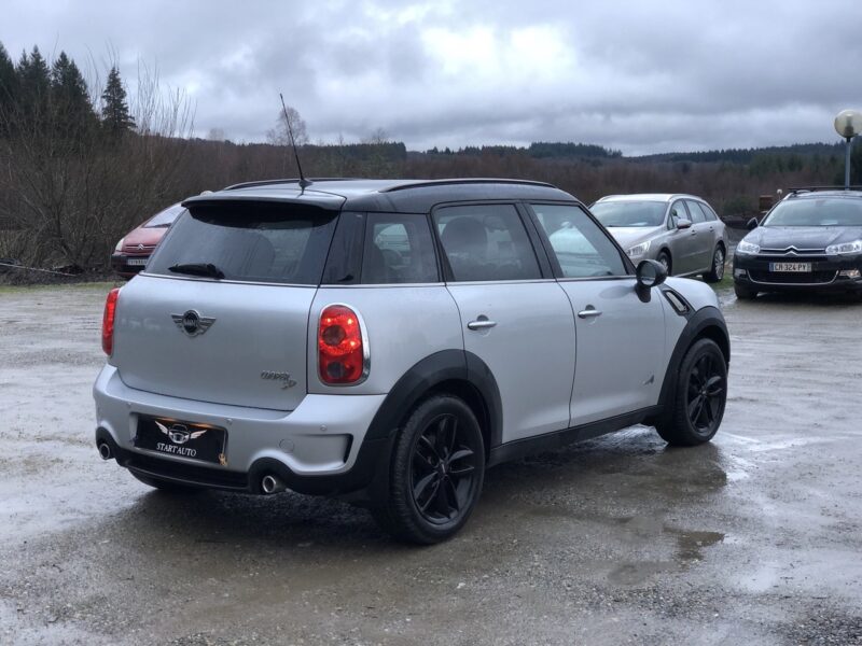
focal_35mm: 52
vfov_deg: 28.0
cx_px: 431
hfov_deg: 36.8
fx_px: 1295
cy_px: 323
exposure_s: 1/60
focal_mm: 6
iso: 50
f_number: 2.4
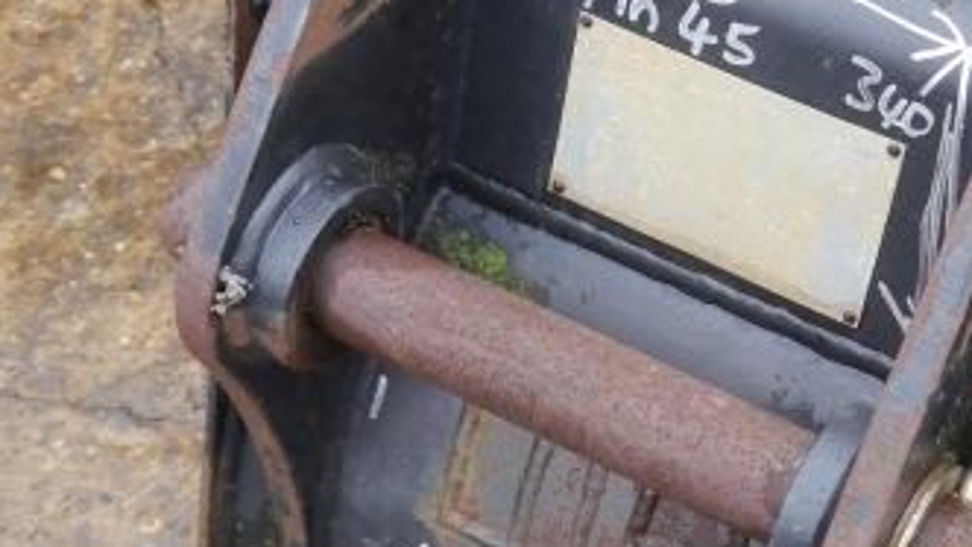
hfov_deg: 22.2
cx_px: 834
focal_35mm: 94
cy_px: 304
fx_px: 2423
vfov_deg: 12.9
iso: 160
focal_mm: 14
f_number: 4
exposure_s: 1/125
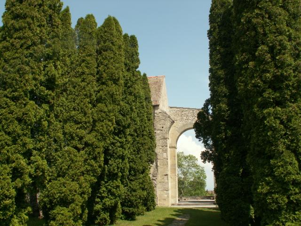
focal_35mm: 35
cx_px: 150
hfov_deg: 52.6
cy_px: 113
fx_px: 304
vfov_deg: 40.7
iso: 50
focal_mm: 5.86
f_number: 8
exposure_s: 1/100
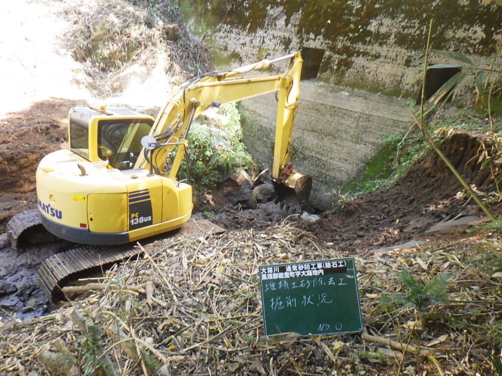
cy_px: 188
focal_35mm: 28
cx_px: 251
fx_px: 406
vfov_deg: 49.7
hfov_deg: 63.4
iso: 400
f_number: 3.5
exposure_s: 1/60
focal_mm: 5
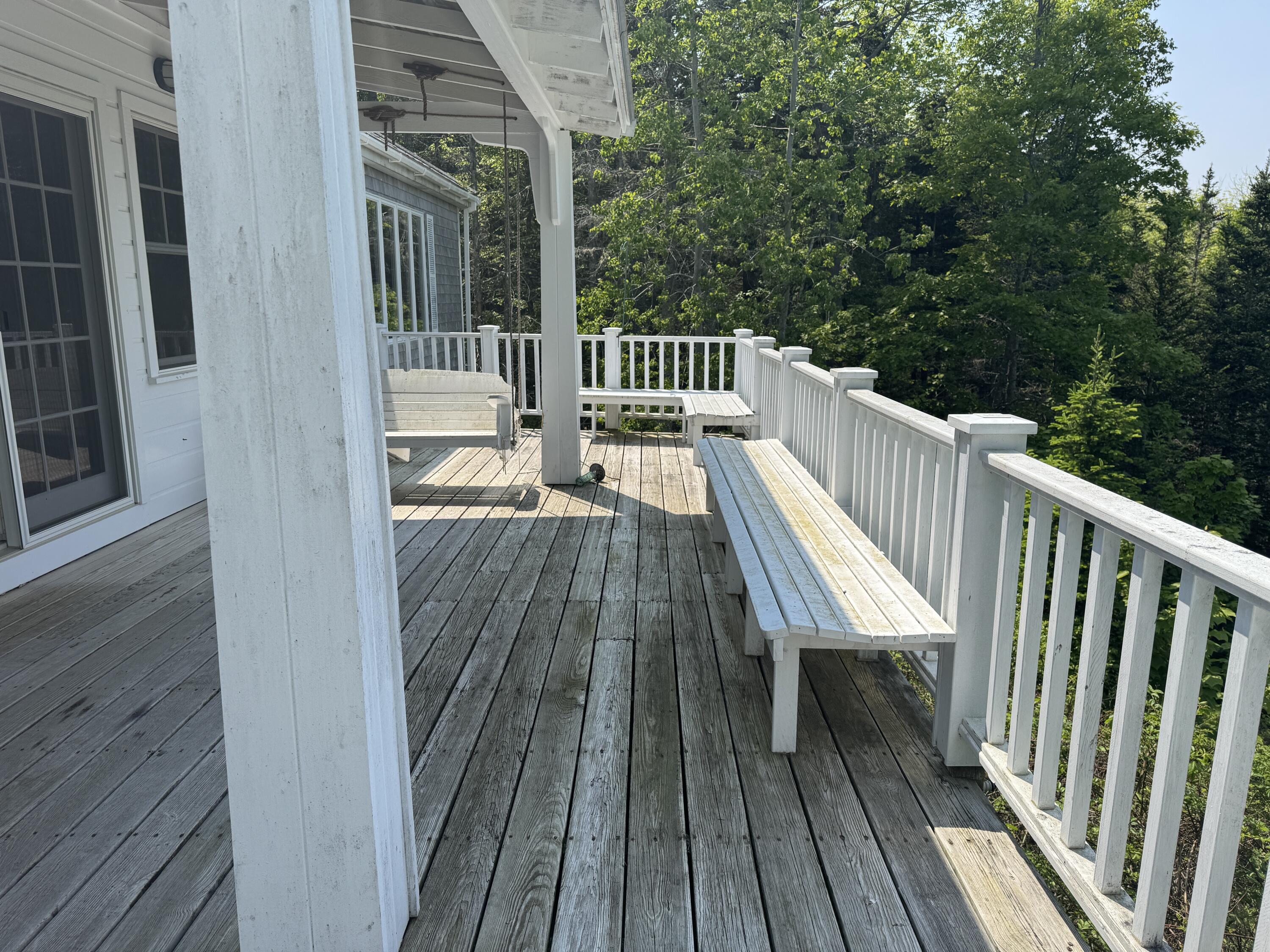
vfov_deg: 56.8
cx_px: 635
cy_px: 476
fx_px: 881
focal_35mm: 24
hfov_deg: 71.6
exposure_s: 1/3597
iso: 80
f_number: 1.78
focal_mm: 6.76
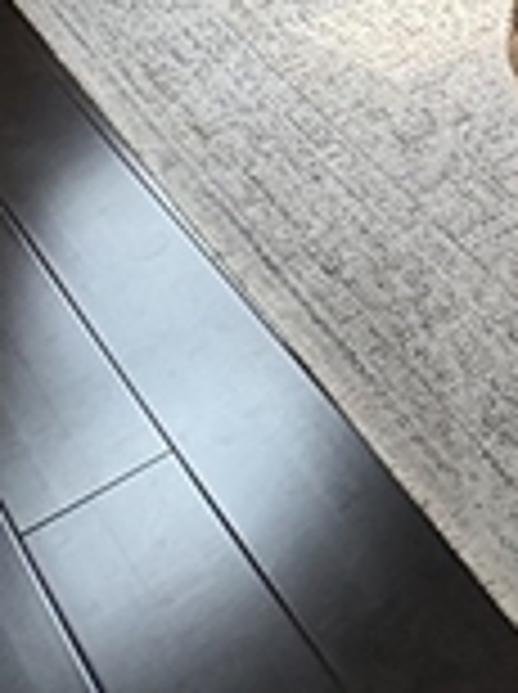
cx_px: 901
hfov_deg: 17.5
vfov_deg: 21.2
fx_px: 1401
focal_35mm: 70
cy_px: -468
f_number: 2.2
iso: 100
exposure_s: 1/120
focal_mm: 2.22
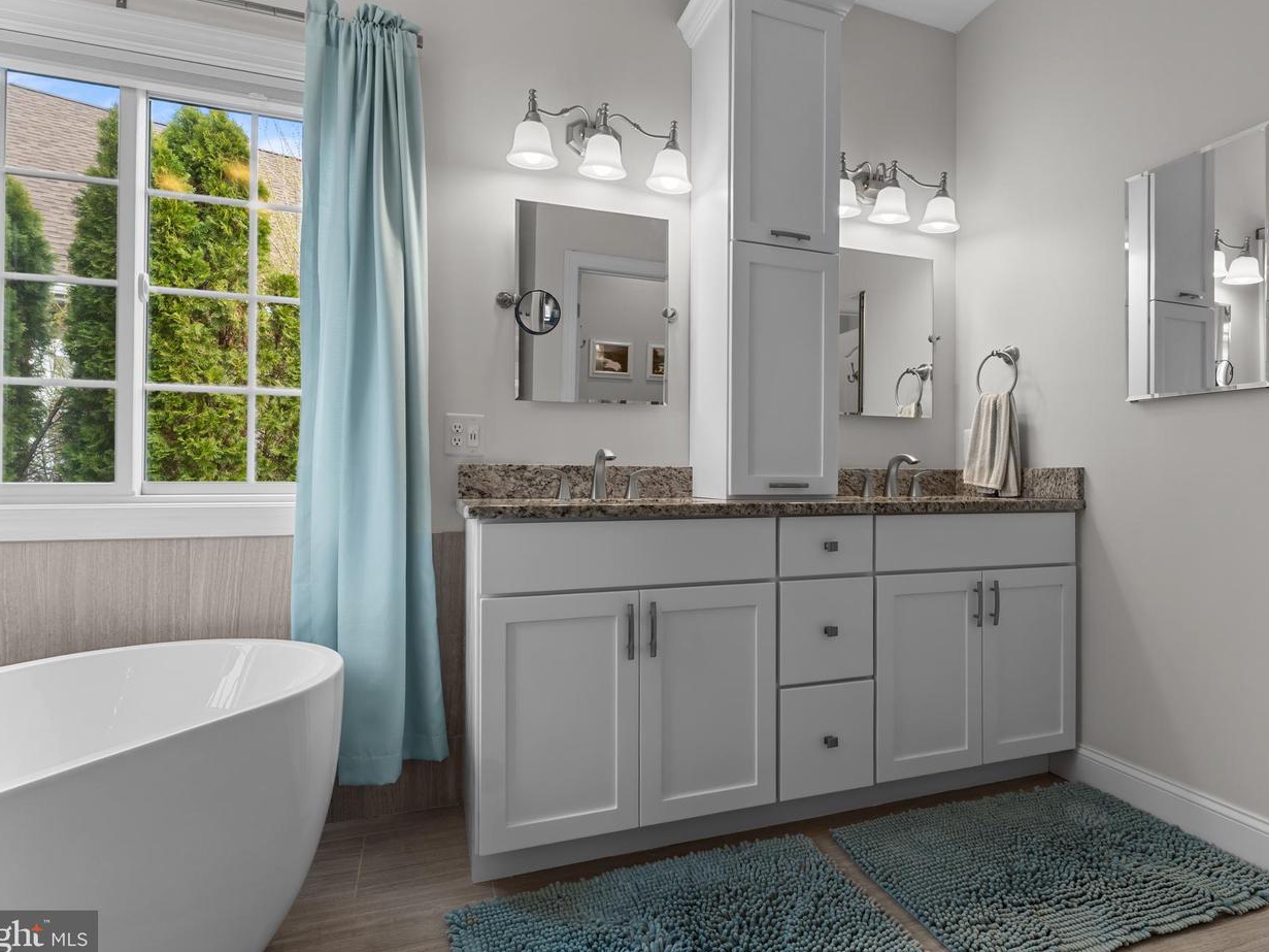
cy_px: 468
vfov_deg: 69.0
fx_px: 693
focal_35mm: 19
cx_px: 679
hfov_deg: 84.8
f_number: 7.1
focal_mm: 11.2
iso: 200
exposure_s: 1/4
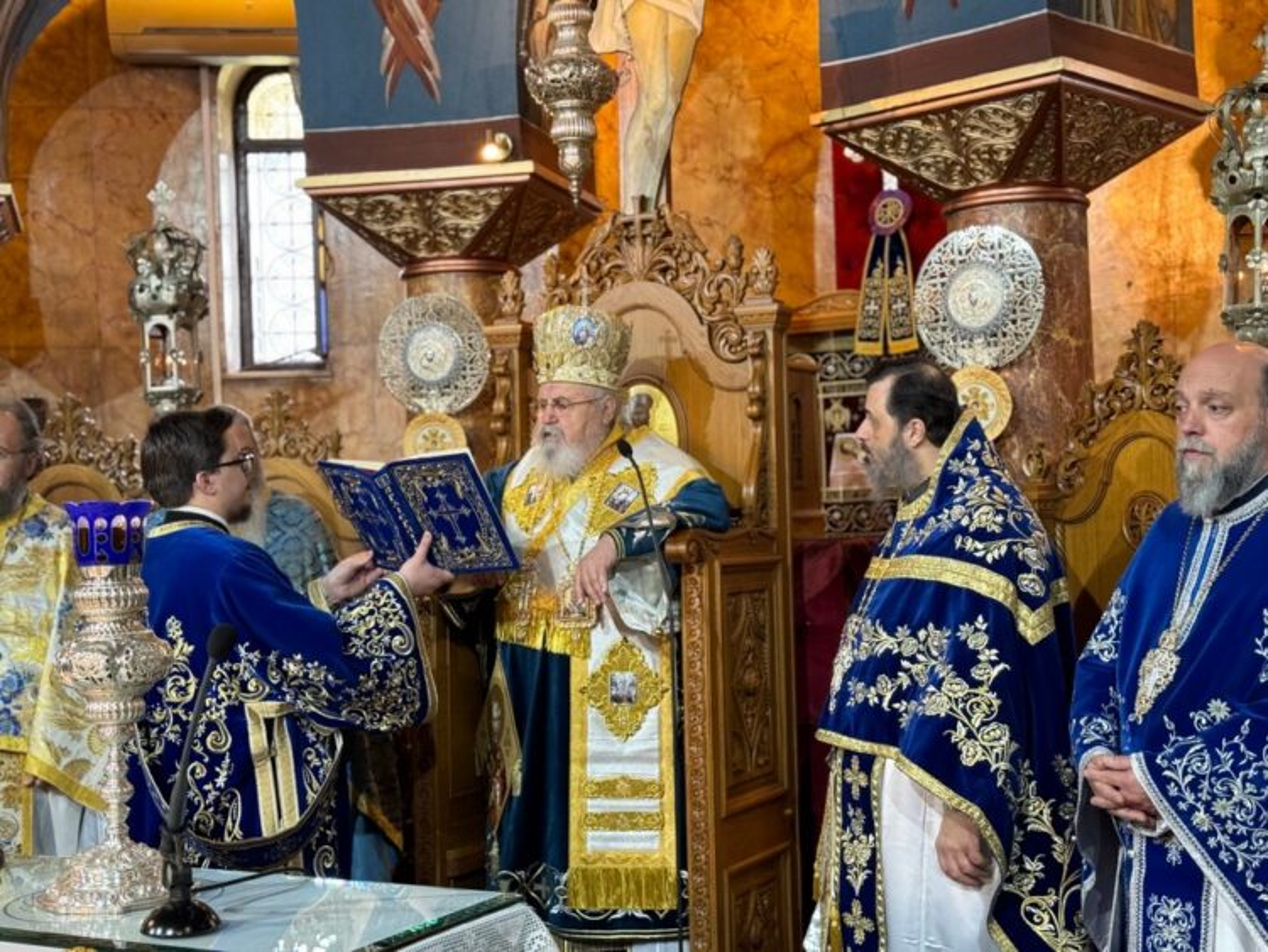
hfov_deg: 39.6
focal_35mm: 48
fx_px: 1759
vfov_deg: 30.3
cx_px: 634
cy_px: 476
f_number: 1.78
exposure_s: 1/50
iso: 250
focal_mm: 6.86
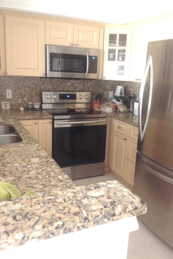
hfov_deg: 35.9
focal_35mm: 37
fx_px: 267
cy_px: 127
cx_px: 98
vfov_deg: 51.9
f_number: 2.4
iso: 125
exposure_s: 1/15
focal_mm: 4.28
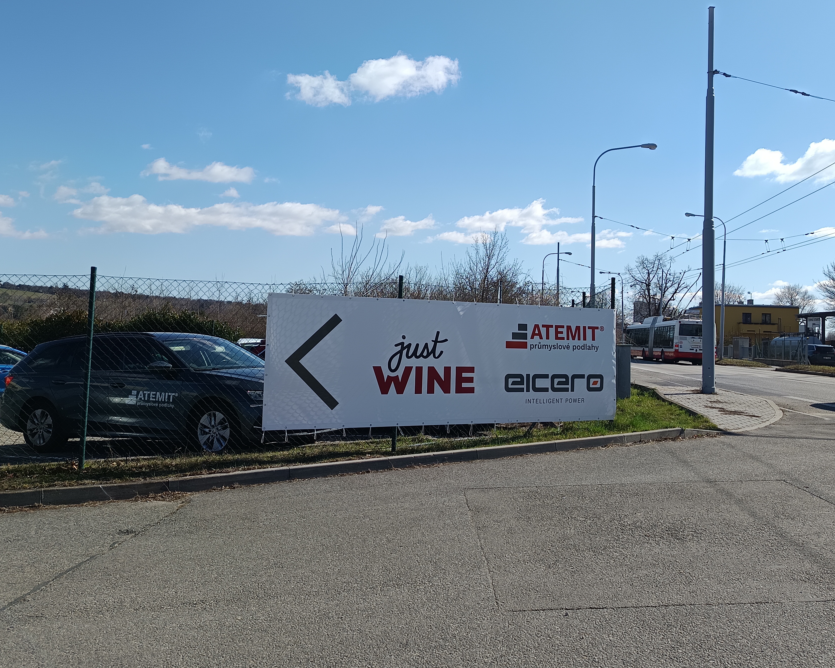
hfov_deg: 61.8
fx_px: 692
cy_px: 296
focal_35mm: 28
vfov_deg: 51.4
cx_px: 487
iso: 50
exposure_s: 1/684
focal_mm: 5.31
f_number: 1.7
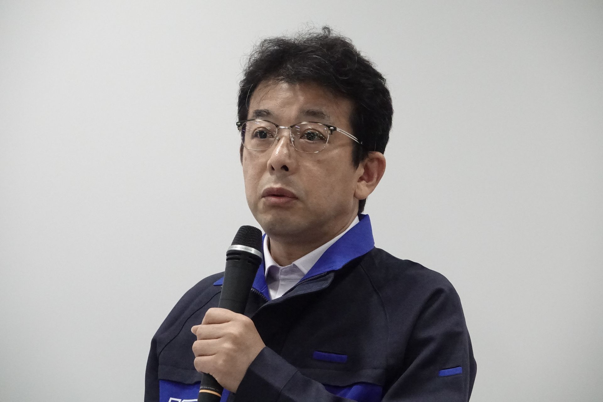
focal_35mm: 184
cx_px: 302
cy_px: 201
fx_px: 3082
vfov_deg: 7.5
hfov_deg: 11.2
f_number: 4
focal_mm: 67.46
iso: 6400
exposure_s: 1/800
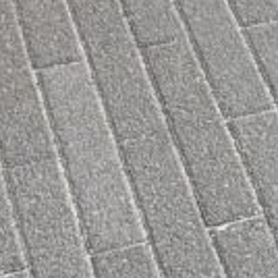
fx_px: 1999
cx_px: 660
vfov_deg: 7.6
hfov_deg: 7.5
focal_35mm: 220
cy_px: -322
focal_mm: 5.96
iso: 40
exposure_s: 1/123
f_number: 1.6
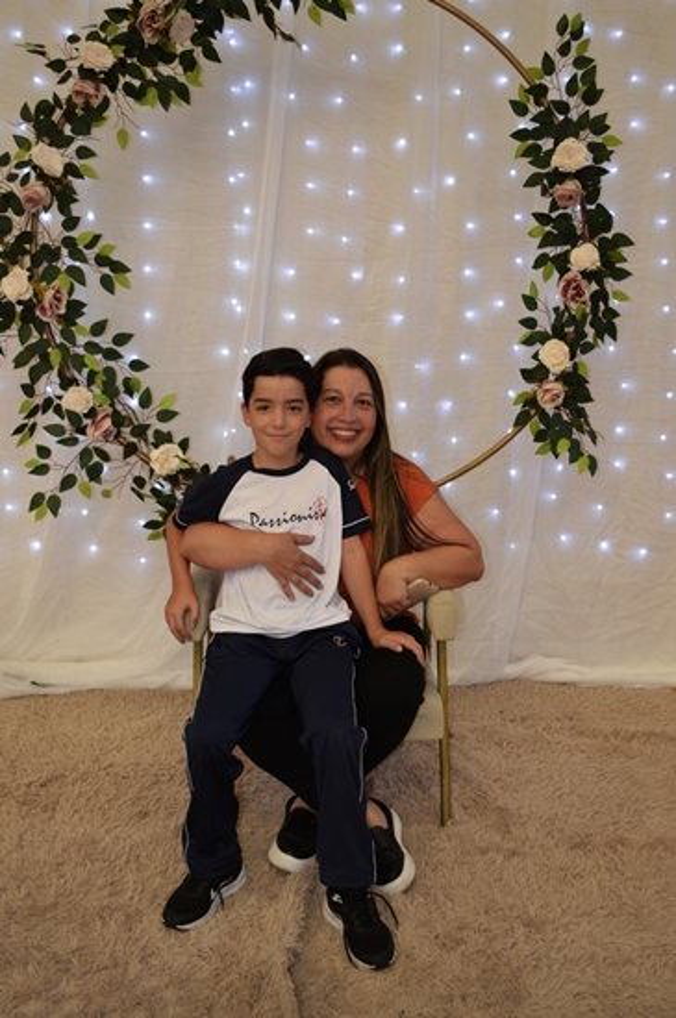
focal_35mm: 42
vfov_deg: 46.5
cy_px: 509
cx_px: 338
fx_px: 1187
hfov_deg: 31.8
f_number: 4.5
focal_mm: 28
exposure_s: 1/100
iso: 400
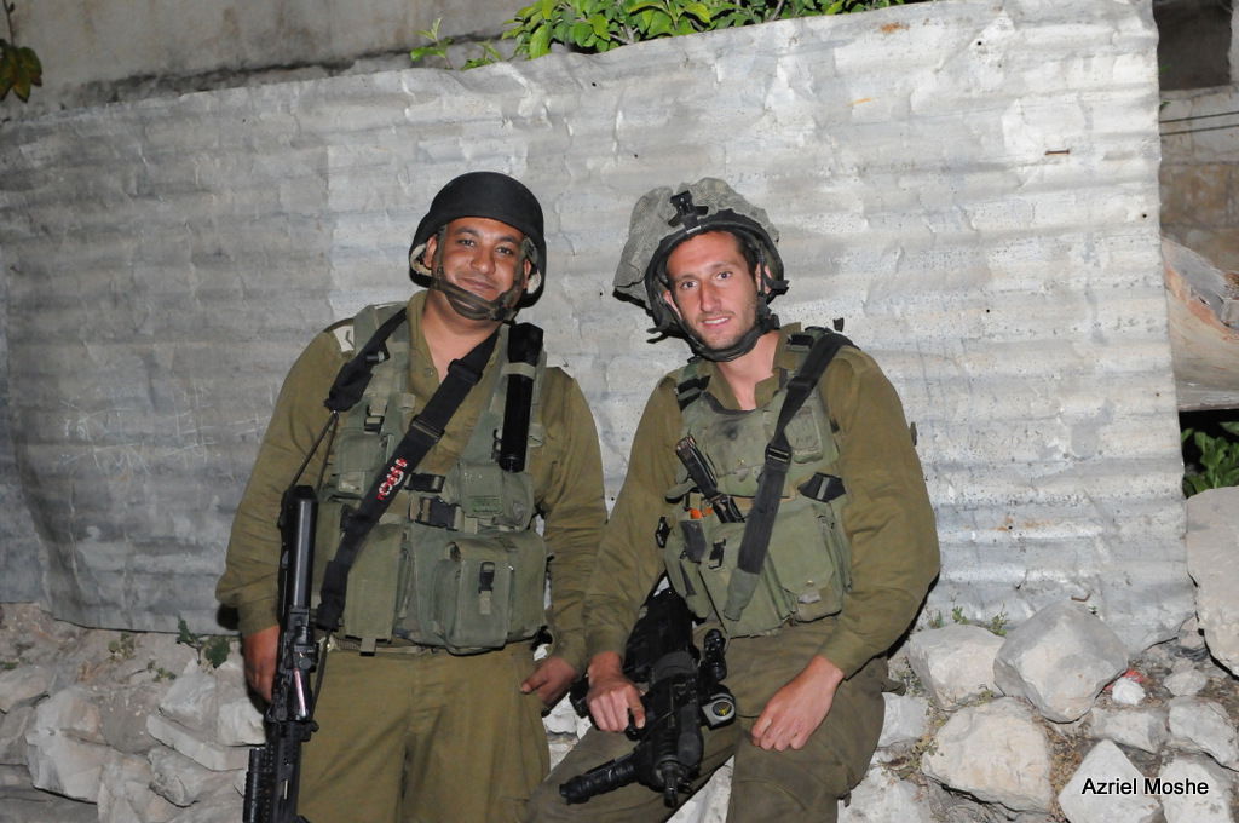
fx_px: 2320
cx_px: 620
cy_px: 412
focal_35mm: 68
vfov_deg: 20.1
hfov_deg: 29.9
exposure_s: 1/100
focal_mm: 45
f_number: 4.5
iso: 3200
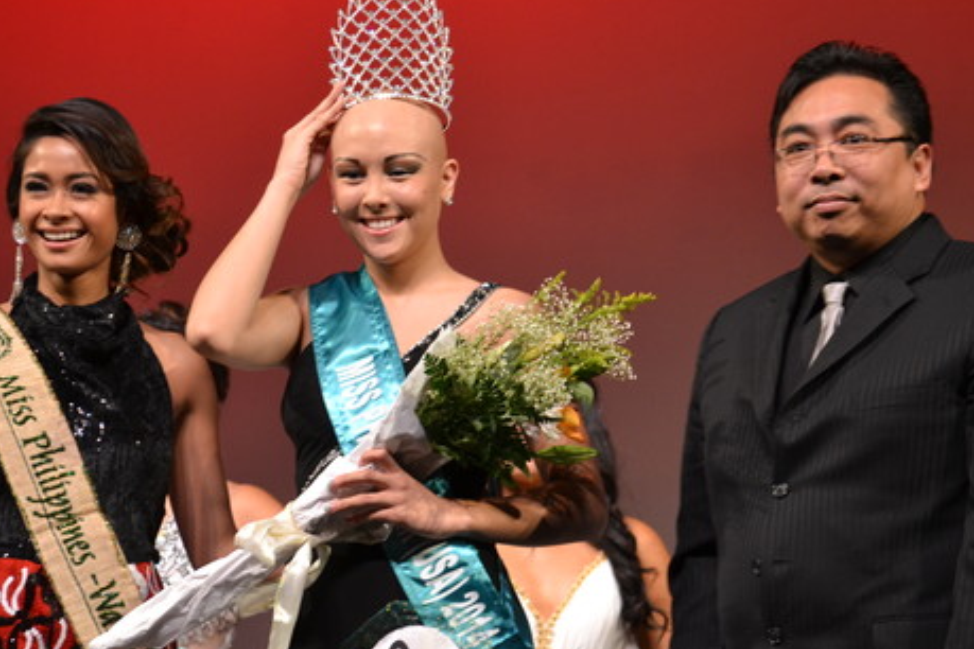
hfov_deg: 9.4
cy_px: 336
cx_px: 471
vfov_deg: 6.3
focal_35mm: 220
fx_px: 5944
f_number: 4.5
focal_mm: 105
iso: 900
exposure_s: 1/125
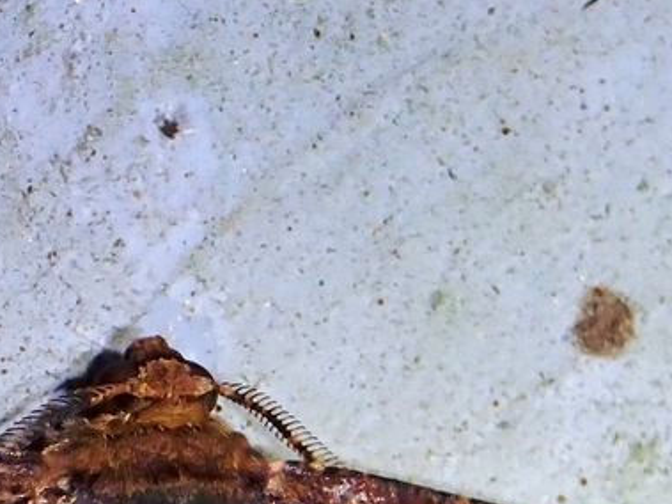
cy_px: 629
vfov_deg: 4.9
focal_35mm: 301
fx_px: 5841
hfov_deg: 6.6
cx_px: 122
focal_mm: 18
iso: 125
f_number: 6.3
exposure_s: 1/400
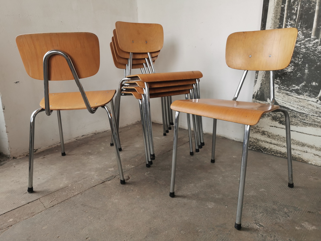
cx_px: 160
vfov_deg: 51.4
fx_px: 250
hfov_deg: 65.3
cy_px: 120
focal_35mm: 27
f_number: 1.6
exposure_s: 1/100
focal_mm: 5.56
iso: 50
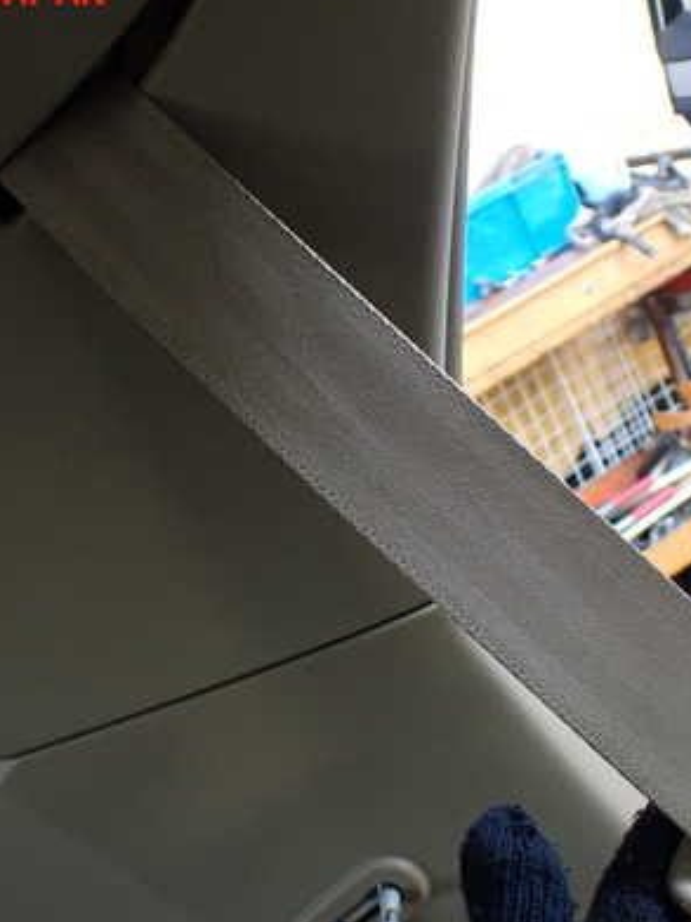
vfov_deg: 41.2
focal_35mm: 46
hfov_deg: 31.5
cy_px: 490
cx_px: 384
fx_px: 1225
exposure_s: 1/125
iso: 320
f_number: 2.3
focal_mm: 5.4
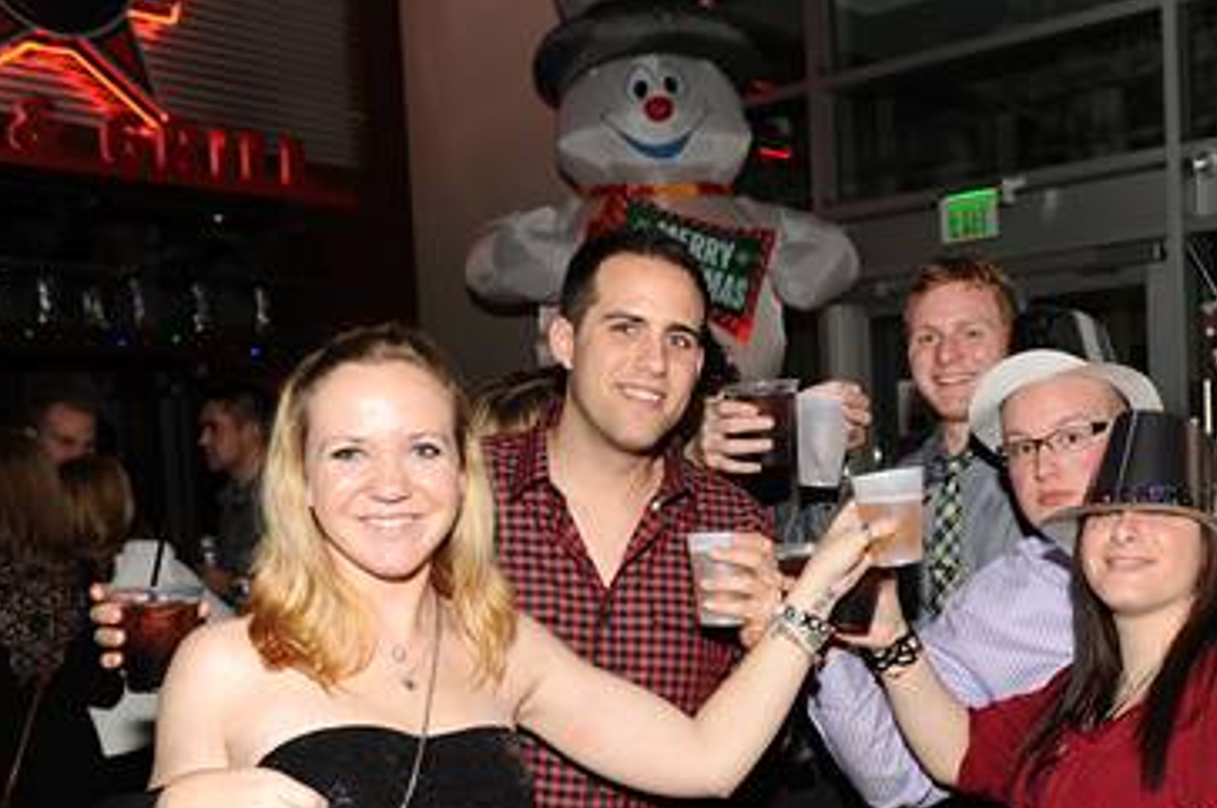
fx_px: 1587
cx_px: 852
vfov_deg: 28.2
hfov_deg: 41.2
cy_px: 583
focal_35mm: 47
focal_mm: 31
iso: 800
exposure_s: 1/250
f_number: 4.8
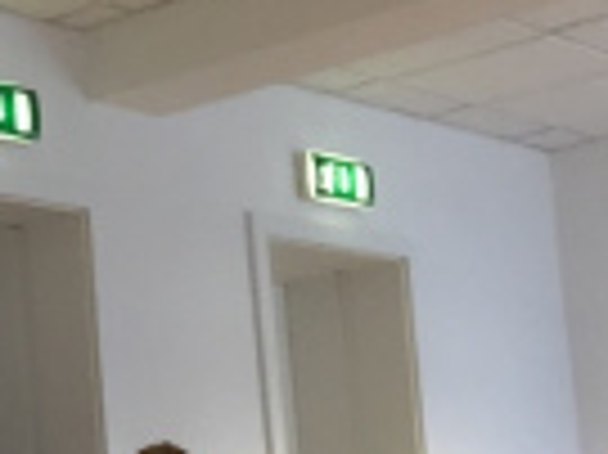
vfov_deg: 12.8
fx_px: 2018
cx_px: 9
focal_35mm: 115
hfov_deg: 16.8
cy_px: 393
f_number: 2.2
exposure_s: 1/33
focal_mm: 2.65
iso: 80
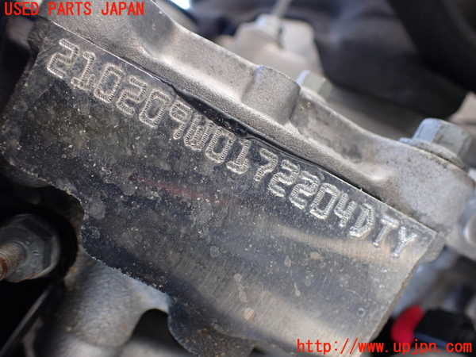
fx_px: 413
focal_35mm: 30
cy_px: 178
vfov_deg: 46.8
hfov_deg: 60.0
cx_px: 238
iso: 200
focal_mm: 5.4
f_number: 2.3
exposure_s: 1/125
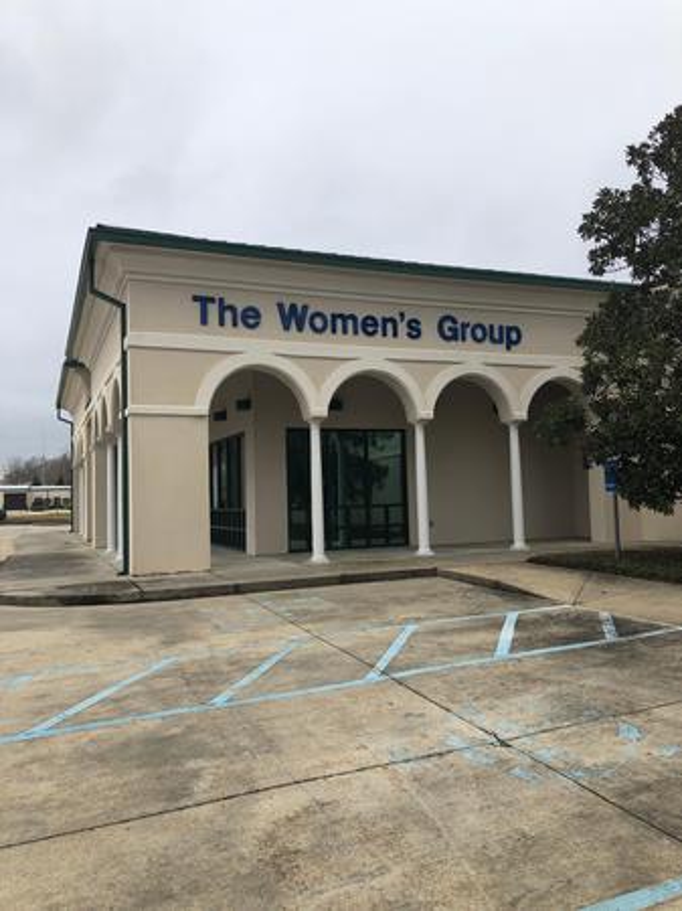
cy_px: 456
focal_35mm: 28
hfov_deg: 49.7
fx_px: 736
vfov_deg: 63.5
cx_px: 341
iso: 20
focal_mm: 3.99
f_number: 1.8
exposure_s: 1/685
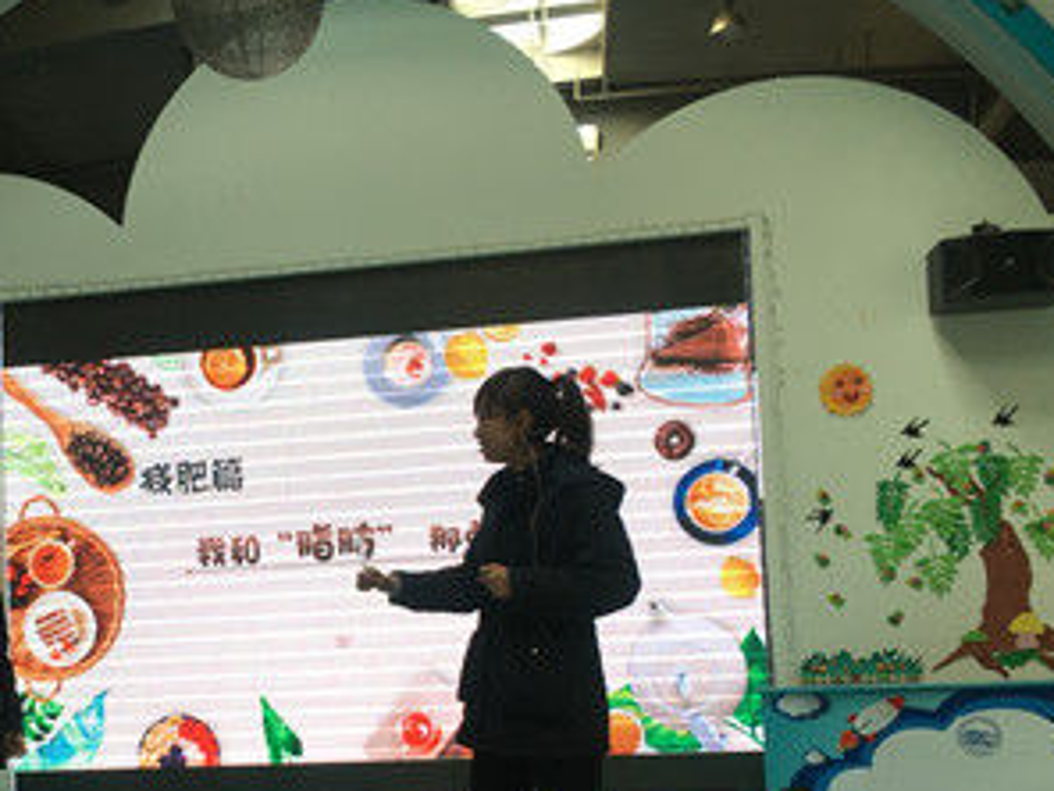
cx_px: 256
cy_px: 600
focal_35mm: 49
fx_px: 1492
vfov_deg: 29.2
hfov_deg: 37.9
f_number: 2.2
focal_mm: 4.15
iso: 25
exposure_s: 1/104
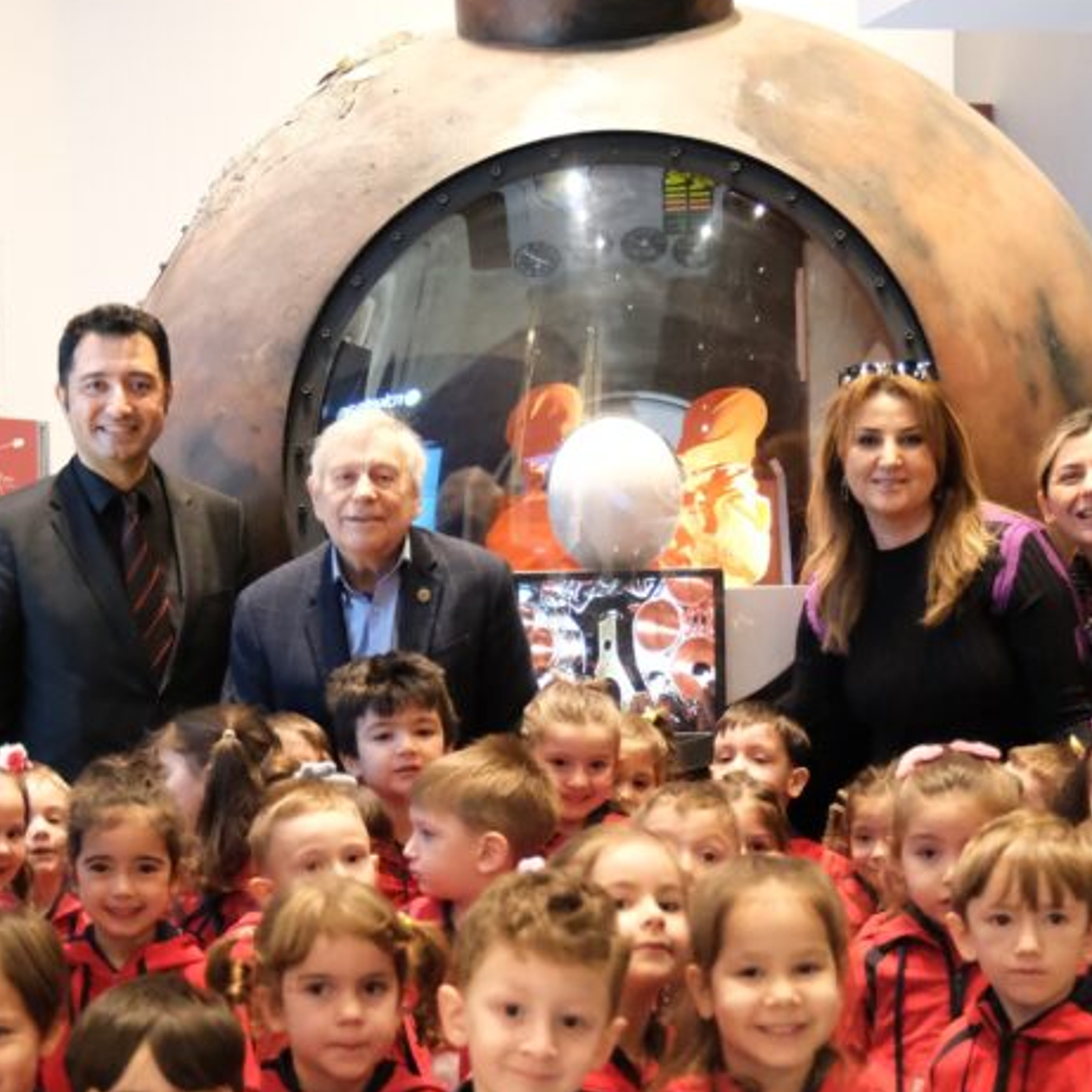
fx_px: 2356
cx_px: 393
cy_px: 696
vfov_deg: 26.0
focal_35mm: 66
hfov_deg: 26.0
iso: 12800
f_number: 2.8
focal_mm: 23.4
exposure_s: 1/250
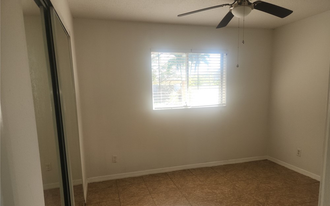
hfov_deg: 72.5
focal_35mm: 25
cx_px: 169
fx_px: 225
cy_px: 120
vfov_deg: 49.1
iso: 32
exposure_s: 1/120
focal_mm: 5.4
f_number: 1.8
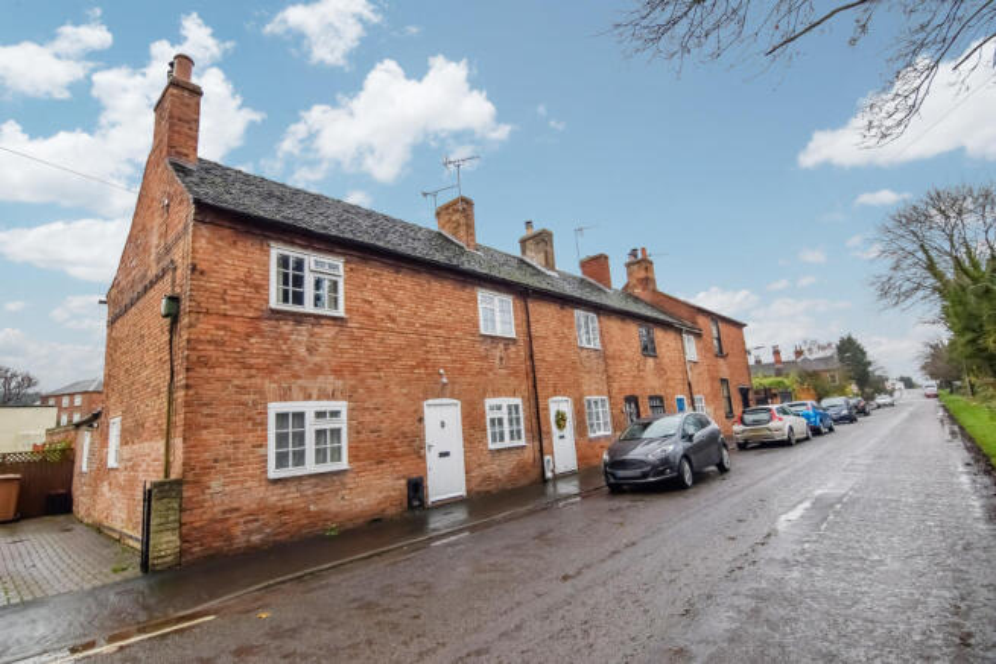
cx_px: 498
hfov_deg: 95.0
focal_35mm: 16
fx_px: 457
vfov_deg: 72.1
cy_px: 332
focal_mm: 11
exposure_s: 1/160
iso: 400
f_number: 6.3
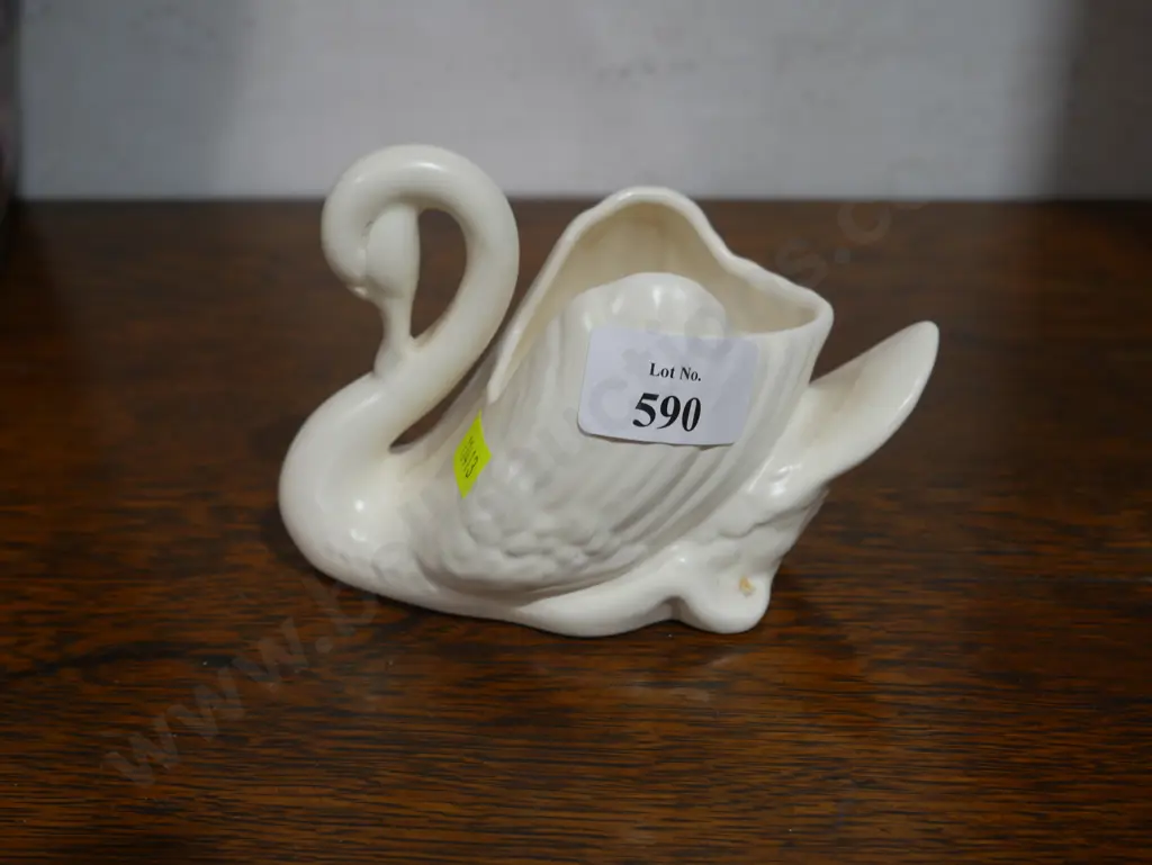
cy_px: 432
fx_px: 1332
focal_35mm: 40
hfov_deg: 46.8
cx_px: 576
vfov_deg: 36.0
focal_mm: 20
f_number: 4.5
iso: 250
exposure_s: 1/60
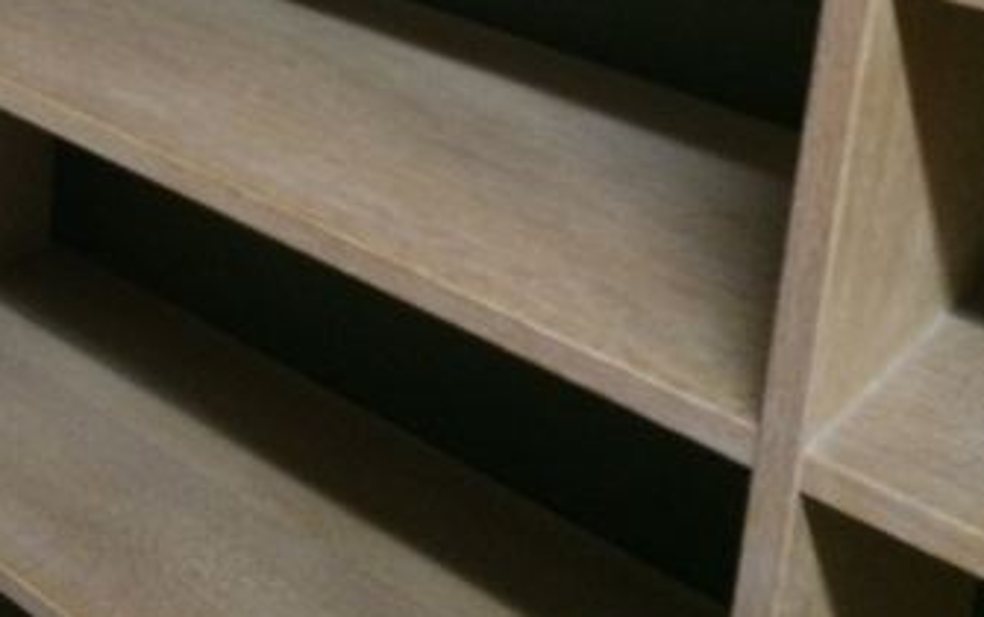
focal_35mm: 64
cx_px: 267
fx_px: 1718
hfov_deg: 31.5
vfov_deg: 19.1
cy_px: -142
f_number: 2.2
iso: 500
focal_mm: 4.12
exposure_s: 1/15
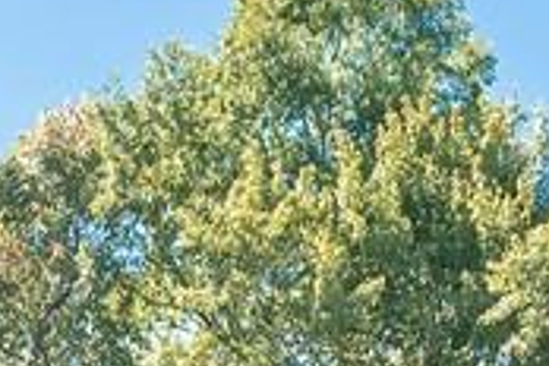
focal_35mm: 150
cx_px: -238
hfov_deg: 13.0
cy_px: 842
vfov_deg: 8.5
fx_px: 2287
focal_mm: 24
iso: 320
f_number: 7.1
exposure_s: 1/320
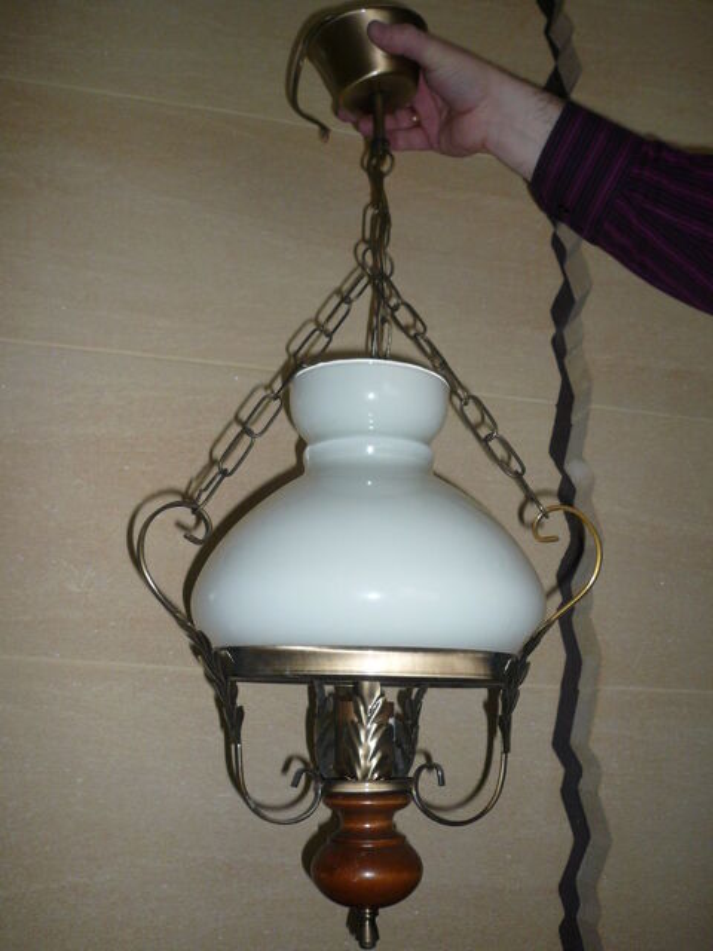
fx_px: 879
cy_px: 476
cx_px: 356
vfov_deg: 56.8
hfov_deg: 44.2
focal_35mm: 32
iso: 100
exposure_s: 1/30
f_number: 2.9
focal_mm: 5.2
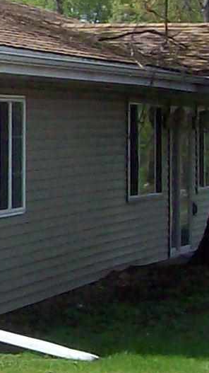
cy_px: 50
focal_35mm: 212
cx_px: -486
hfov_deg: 5.3
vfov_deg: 10.1
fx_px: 2091
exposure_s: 1/640
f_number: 4.8
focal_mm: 6
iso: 80
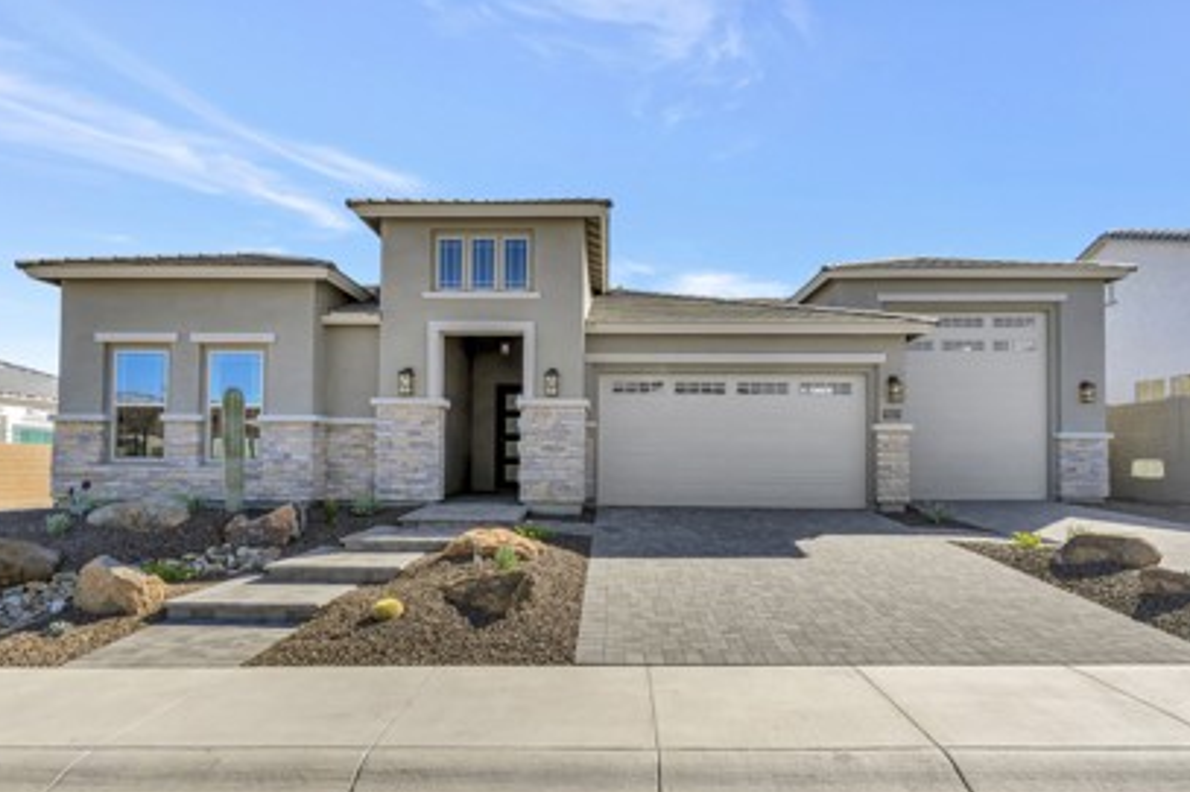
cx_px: 601
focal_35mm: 21
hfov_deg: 81.2
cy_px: 456
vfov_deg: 59.2
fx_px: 694
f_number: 9
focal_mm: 12
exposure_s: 1/640
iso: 250
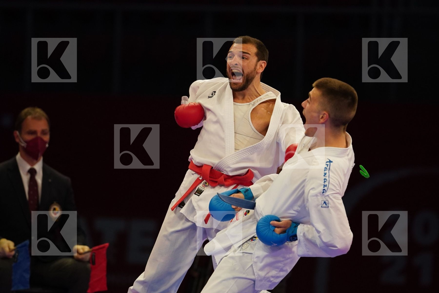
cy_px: 146
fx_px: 3560
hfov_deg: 7.1
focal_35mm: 292
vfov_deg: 4.7
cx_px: 220
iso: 2500
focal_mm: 195
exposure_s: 1/1000
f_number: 2.8
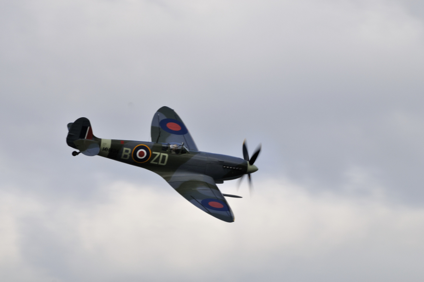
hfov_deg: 4.6
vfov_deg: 3.0
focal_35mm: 450
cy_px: 141
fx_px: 5293
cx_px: 212
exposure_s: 1/400
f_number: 10
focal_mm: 300
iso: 200
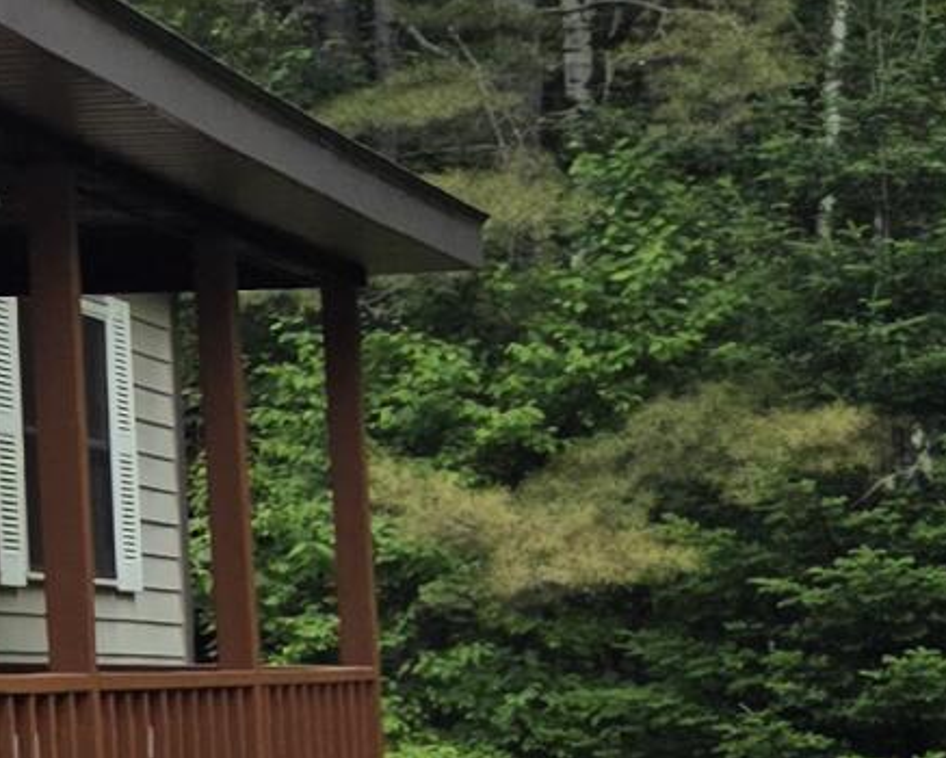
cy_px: 232
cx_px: -1853
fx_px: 4314
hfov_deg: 9.7
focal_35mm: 154
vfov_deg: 10.0
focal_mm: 6.3
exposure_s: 1/3246
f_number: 1.7
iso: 80
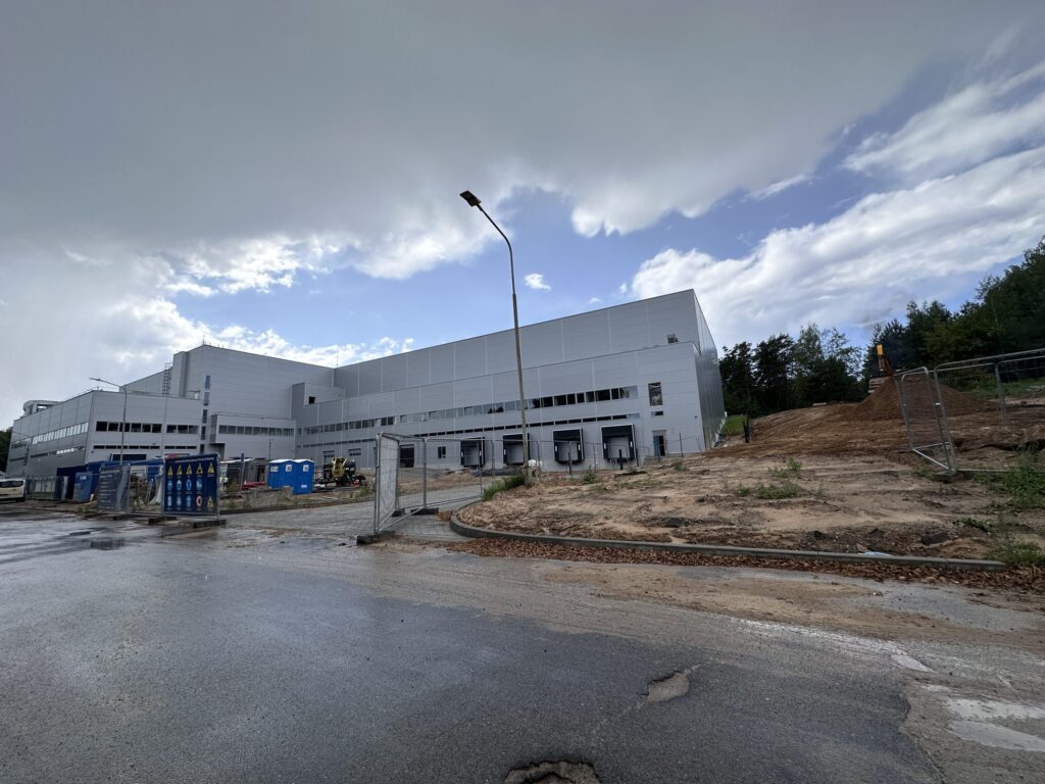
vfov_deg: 85.7
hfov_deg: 102.1
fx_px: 423
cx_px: 522
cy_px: 392
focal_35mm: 14
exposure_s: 1/2174
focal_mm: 2.22
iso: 40
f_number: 2.2
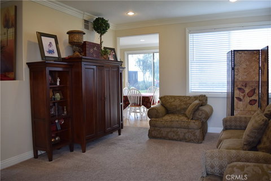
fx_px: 226
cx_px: 136
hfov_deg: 61.9
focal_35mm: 30
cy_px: 90
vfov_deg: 43.6
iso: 400
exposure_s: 1/100
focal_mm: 20
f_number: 5
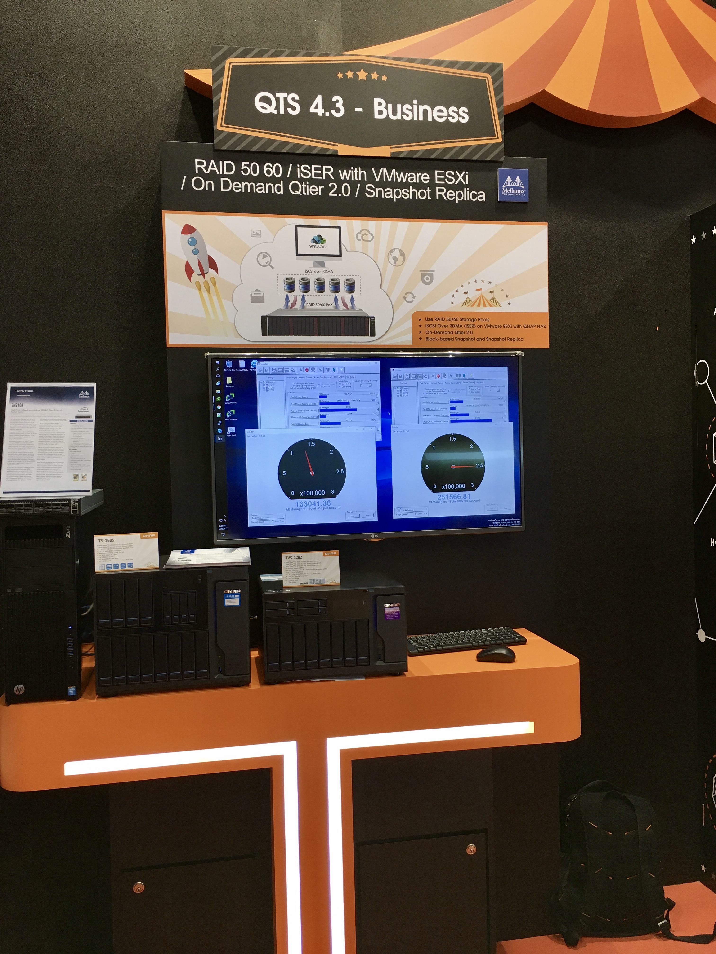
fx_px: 800
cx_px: 358
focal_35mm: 29
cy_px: 477
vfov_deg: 61.7
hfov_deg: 48.2
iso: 25
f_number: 2.2
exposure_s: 1/40
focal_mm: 4.15
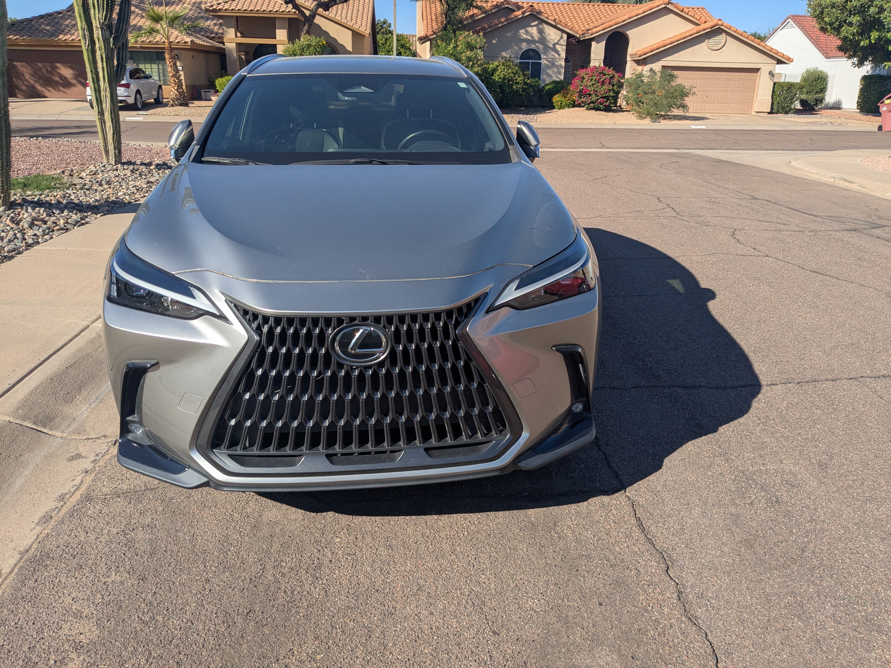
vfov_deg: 51.4
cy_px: 334
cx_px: 446
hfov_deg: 65.3
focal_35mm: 27
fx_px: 695
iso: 55
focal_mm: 4.38
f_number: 1.73
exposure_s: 1/3344
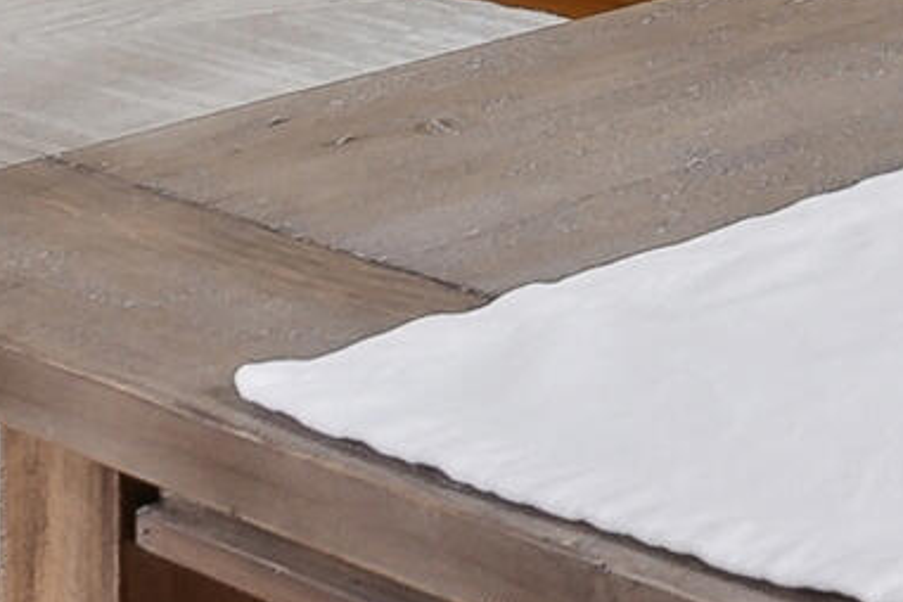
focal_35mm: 126
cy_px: -940
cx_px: 1856
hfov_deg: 13.6
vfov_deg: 9.4
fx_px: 3160
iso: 320
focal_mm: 16
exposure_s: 1/30
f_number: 7.1
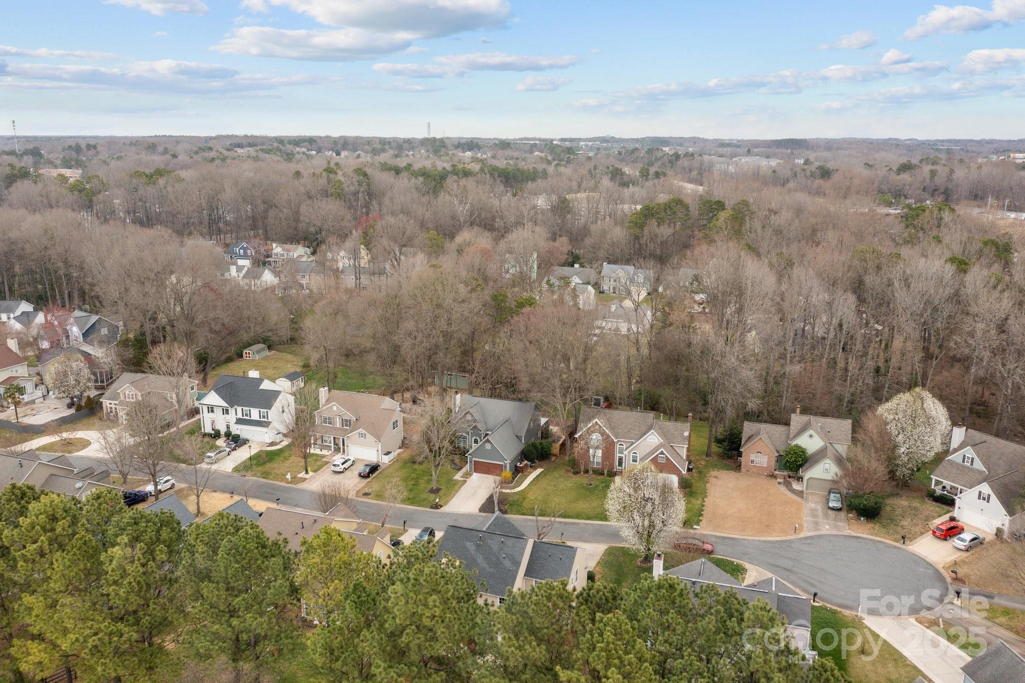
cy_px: 342
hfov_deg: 65.5
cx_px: 512
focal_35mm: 28
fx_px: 797
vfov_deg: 46.4
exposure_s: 1/240
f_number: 4.5
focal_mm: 10.26
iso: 100
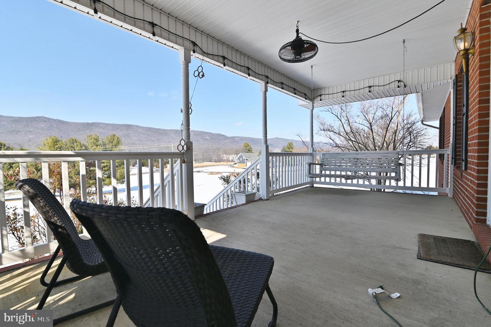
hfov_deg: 96.8
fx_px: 218
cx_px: 246
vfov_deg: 73.7
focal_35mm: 16
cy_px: 164
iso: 100
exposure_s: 1/320
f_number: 6.3
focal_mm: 16
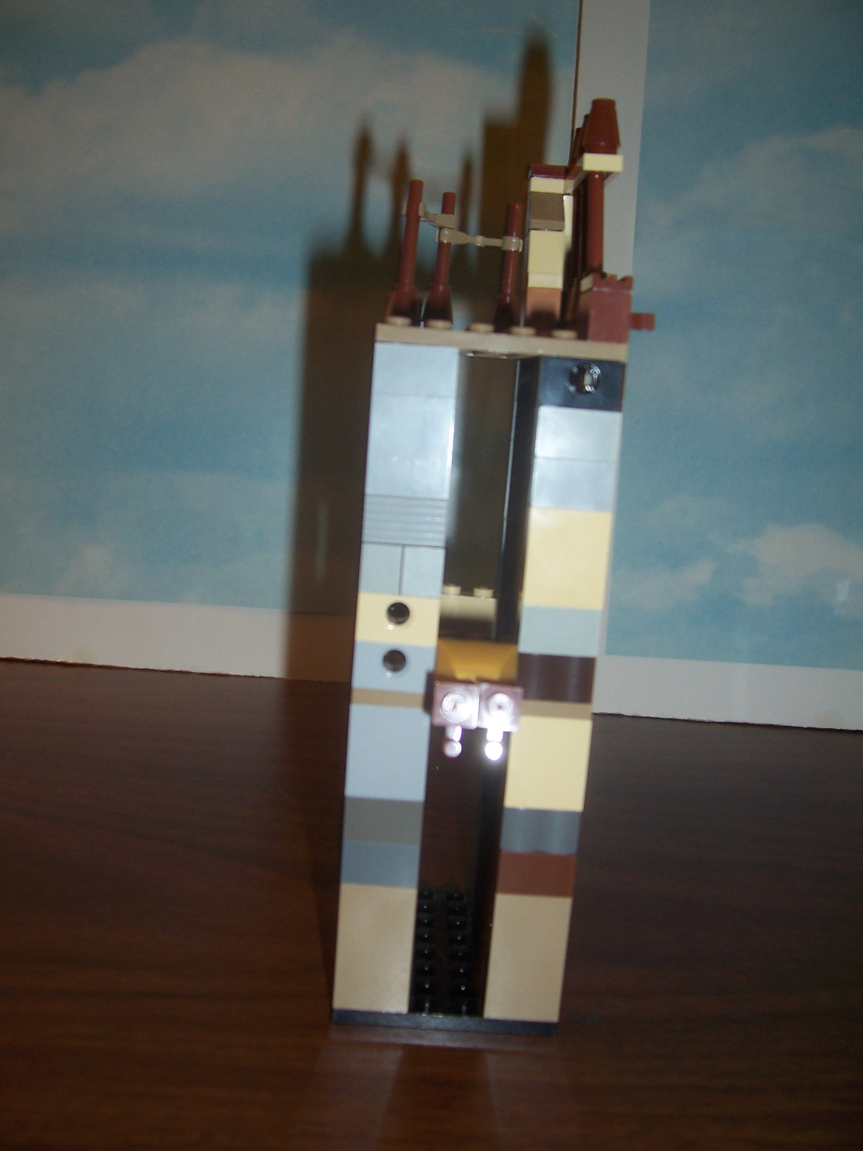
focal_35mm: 34
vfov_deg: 54.0
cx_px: 432
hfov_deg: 41.8
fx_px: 1130
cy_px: 576
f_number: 2.7
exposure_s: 1/60
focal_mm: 5.6
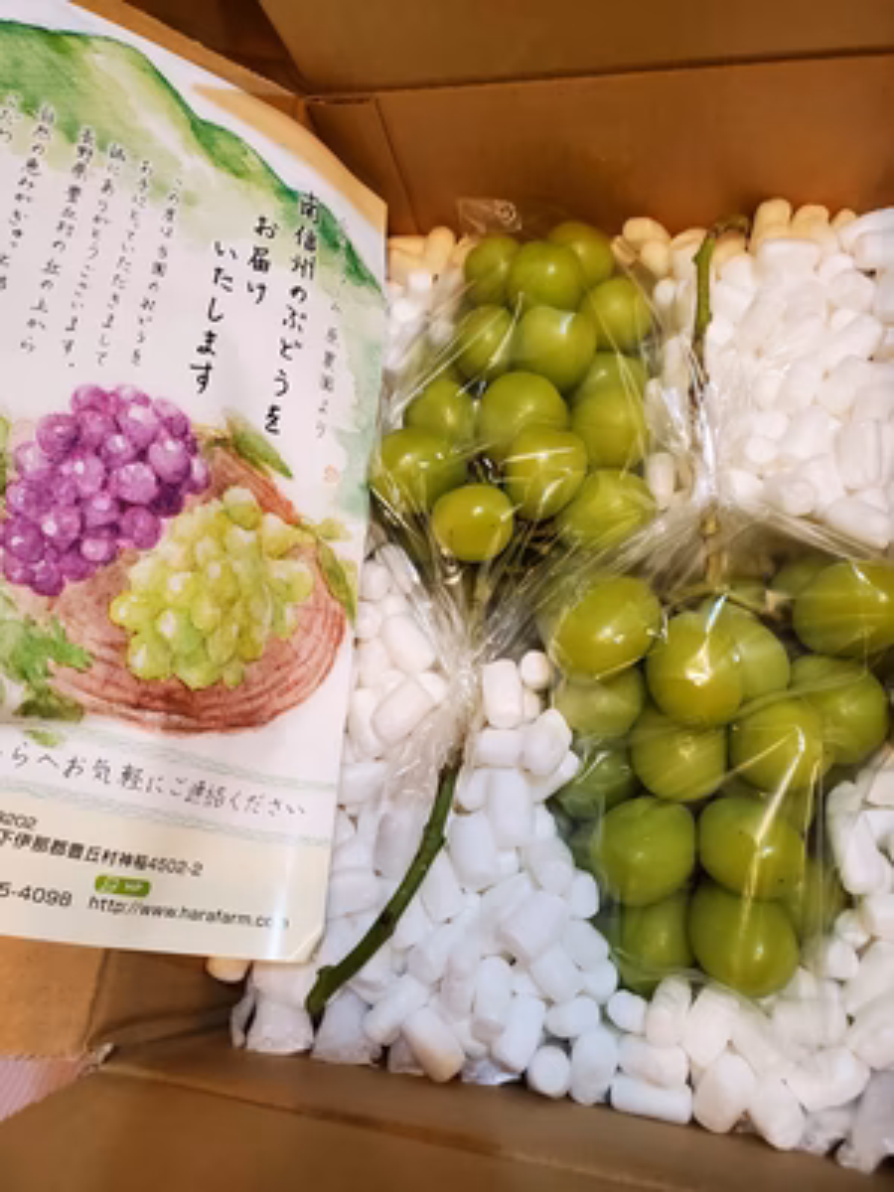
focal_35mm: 26
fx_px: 895
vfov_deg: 67.3
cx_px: 447
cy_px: 596
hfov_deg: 53.1
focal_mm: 4.3
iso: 250
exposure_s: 1/40
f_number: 2.4
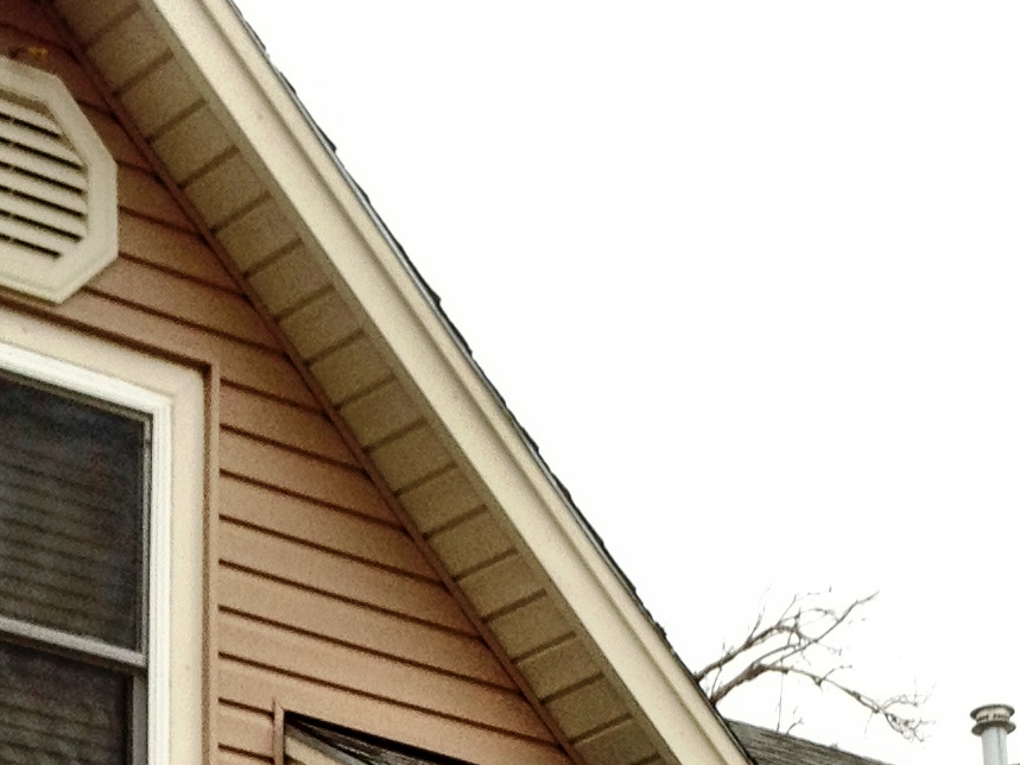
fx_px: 3918
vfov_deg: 10.4
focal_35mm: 133
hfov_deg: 14.8
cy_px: 1439
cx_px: 493
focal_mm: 4.28
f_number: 2.4
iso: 64
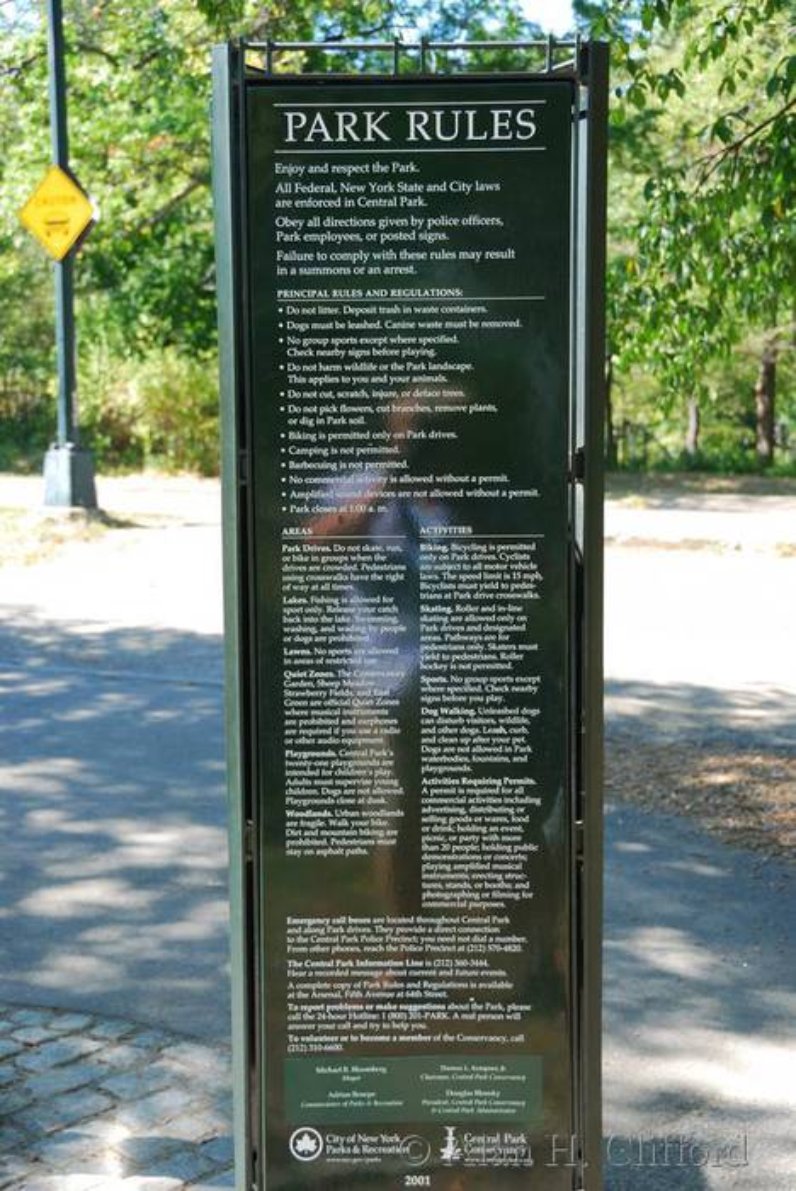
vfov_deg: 38.9
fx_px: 1688
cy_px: 596
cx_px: 398
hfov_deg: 26.5
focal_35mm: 51
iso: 100
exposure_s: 1/80
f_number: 4.5
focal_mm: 34
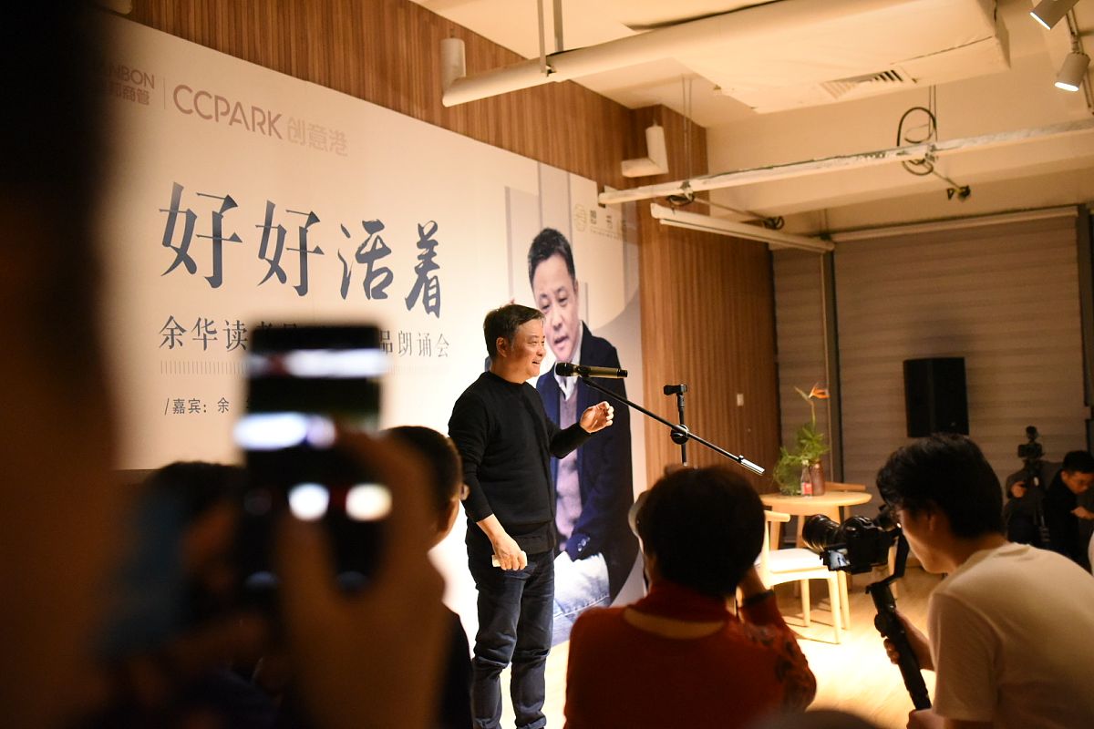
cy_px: 364
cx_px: 547
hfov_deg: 54.4
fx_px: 1064
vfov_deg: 37.9
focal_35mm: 35
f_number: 2.2
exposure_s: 1/1000
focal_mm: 35
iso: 10000
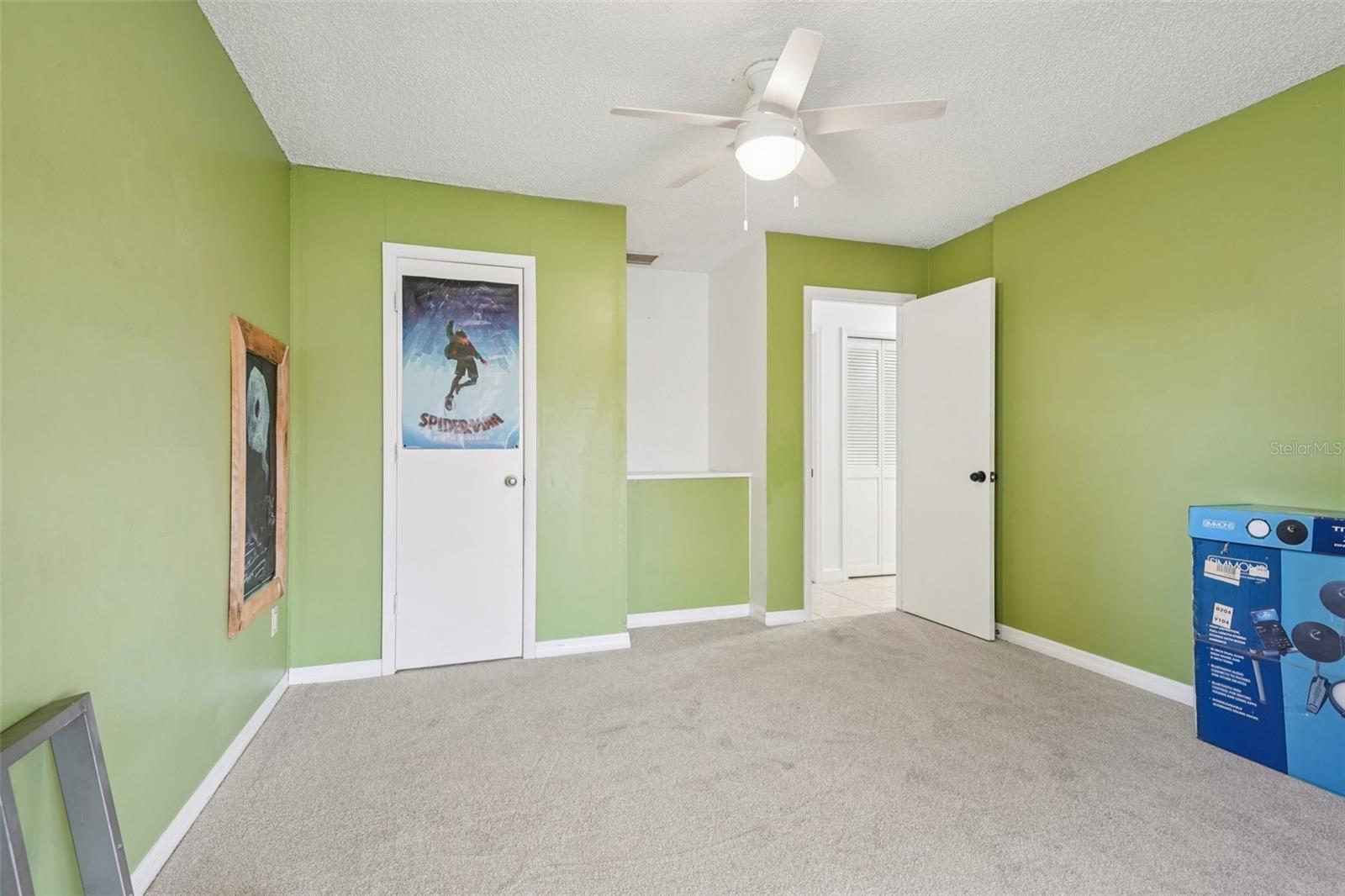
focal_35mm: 17
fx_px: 635
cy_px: 448
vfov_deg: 70.4
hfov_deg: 93.3
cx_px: 672
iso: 400
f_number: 8
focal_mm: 17
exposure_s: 1/13
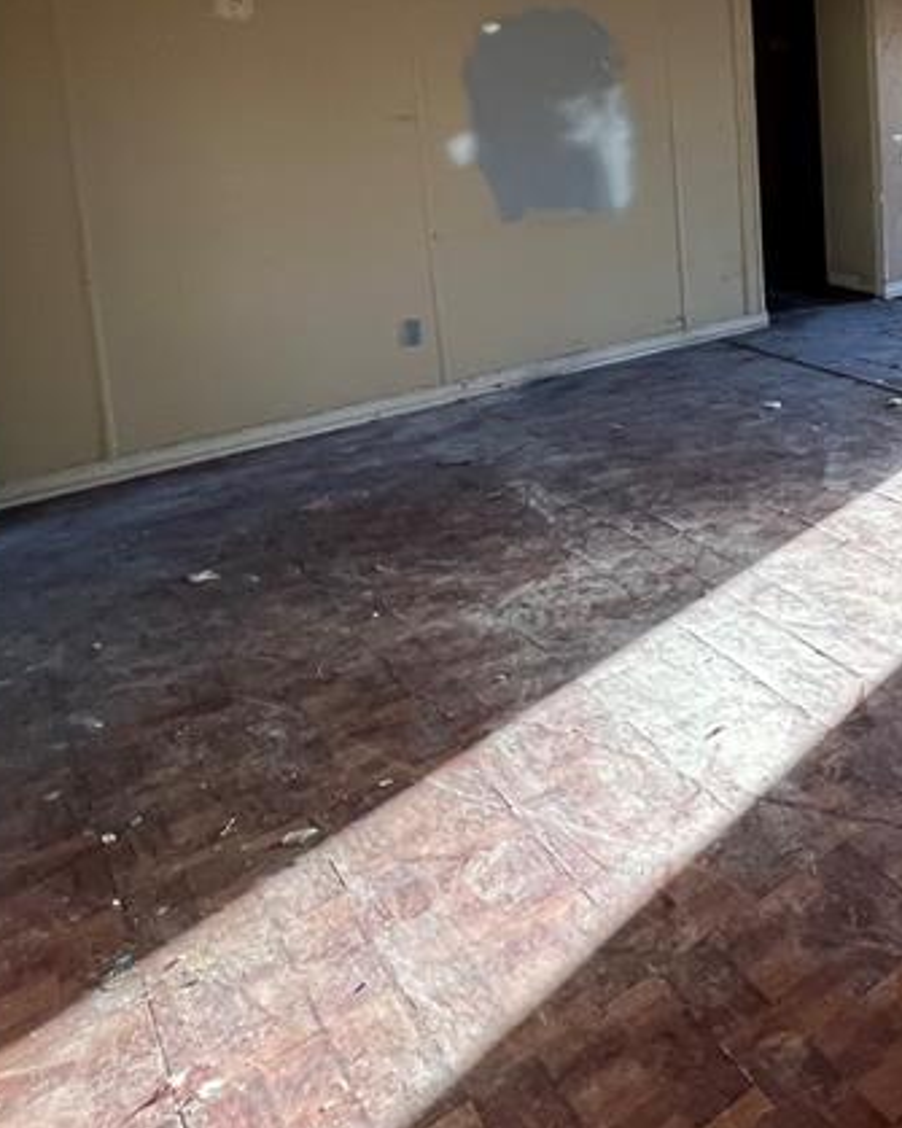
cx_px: 996
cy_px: 164
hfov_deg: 38.7
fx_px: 1035
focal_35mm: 31
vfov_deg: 52.0
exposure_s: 1/77
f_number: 1.8
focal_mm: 1.57
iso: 250
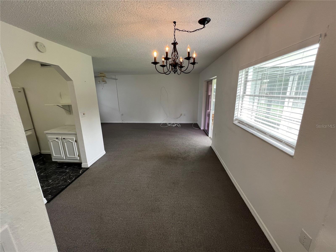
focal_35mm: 13
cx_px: 168
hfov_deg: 106.2
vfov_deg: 89.9
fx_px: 126
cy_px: 126
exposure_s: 1/120
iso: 125
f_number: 1.8
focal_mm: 1.57
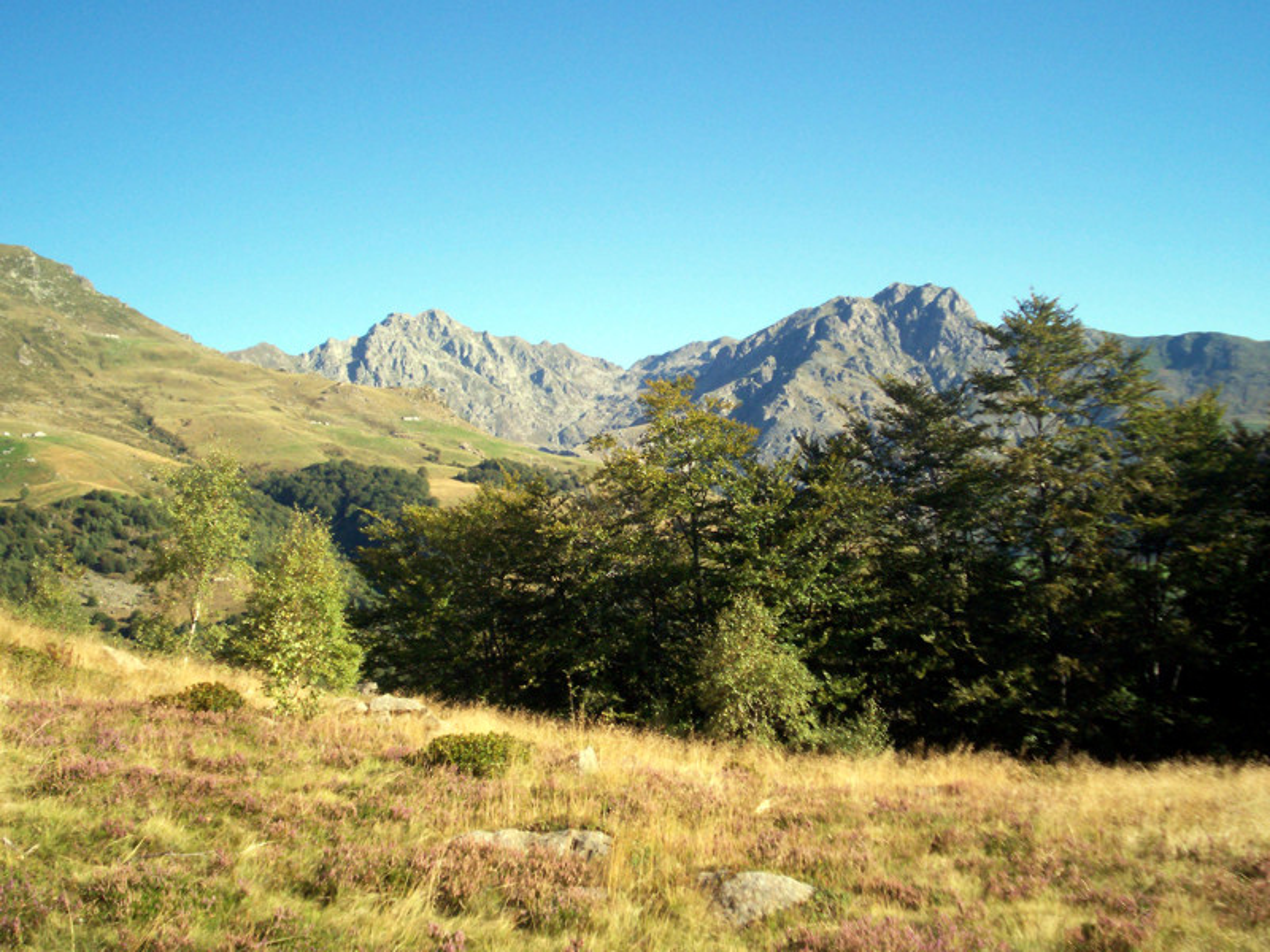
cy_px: 476
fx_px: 1321
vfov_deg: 39.7
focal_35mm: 36
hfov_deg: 51.4
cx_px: 635
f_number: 4.5
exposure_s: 1/345
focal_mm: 5.9
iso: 100
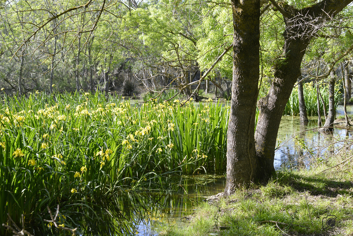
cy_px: 118
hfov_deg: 28.8
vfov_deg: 19.5
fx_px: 687
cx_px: 176
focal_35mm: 70
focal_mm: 70
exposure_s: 1/400
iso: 640
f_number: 8
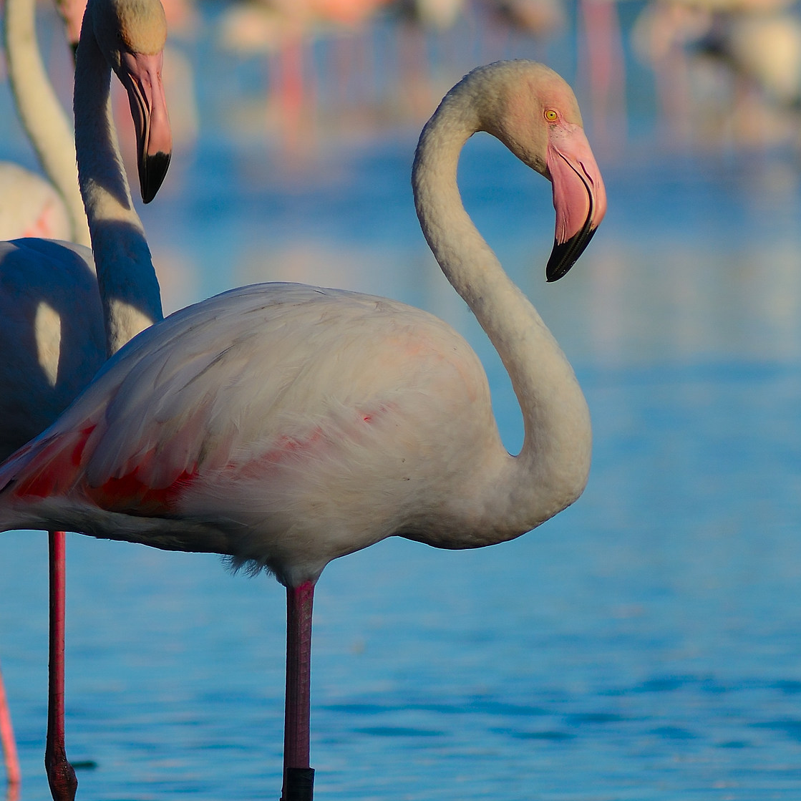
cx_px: 298
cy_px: 688
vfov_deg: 3.3
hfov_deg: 3.3
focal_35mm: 533
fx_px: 13951
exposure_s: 1/1250
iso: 100
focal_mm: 195
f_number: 4.8
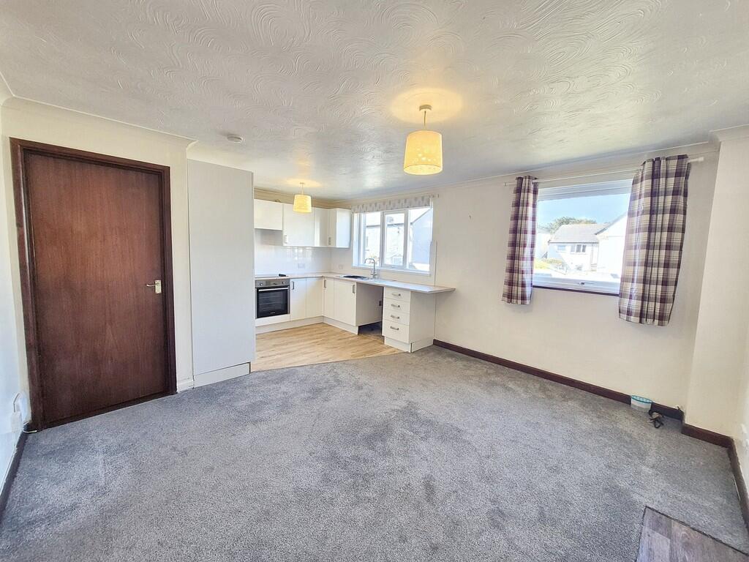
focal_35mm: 13
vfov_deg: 89.9
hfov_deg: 106.2
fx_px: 281
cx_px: 374
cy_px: 281
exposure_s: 1/50
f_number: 2.2
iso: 50
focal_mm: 1.7
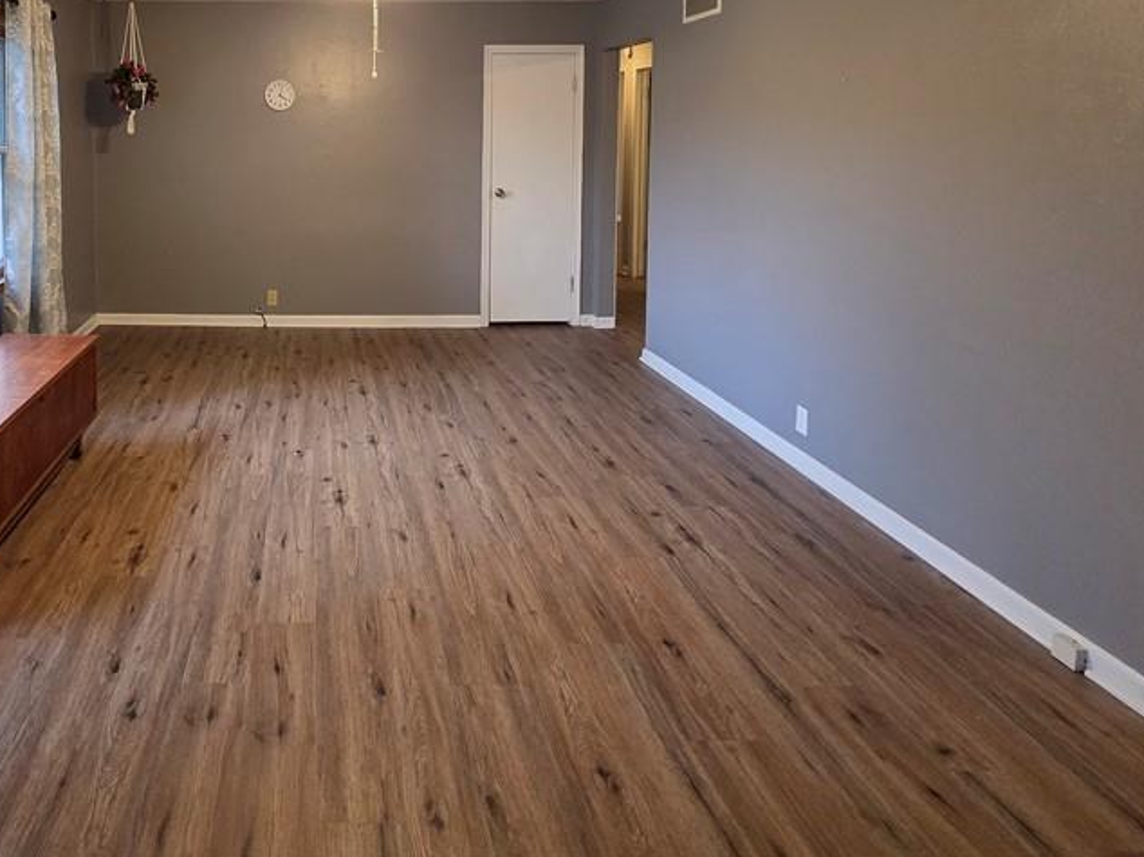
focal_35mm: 21
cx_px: 319
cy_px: 168
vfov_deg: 58.4
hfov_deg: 74.6
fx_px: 694
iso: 250
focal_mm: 2.2
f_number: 2.2
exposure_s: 1/60
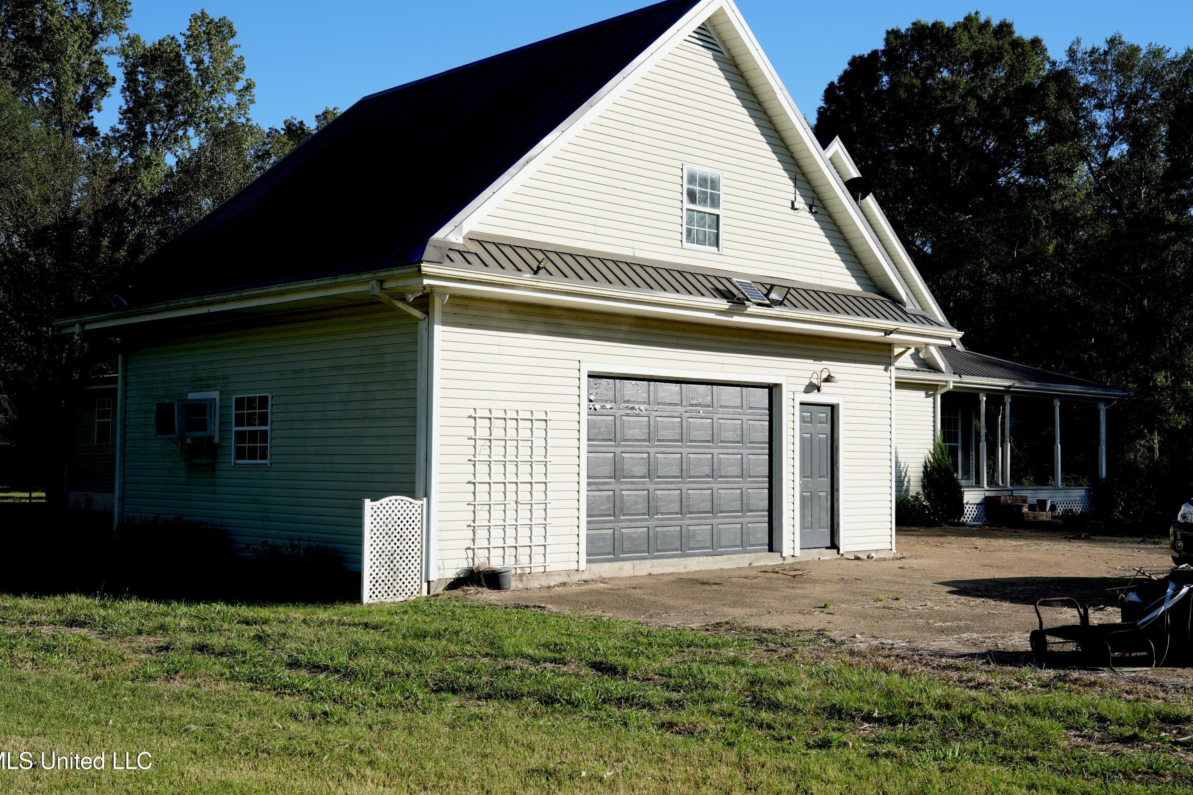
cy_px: 391
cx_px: 596
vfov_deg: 33.4
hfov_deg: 48.5
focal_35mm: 40
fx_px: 1325
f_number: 8
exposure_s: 1/500
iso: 320
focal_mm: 39
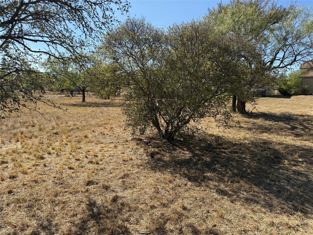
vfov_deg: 56.8
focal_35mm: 24
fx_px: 217
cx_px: 156
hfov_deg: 71.6
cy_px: 118
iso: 80
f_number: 1.78
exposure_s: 1/2703
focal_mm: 6.76
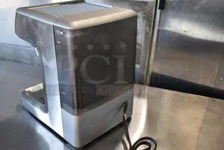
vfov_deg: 35.1
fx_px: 237
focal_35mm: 38
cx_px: 90
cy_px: 68
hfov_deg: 50.3
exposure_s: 1/30
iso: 220
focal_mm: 18
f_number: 3.5
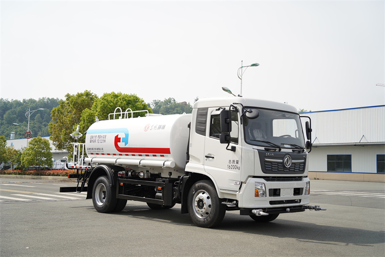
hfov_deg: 47.4
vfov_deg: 32.6
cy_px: 128
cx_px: 192
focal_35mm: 41
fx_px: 438
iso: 125
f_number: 3.2
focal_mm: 41
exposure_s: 1/1250
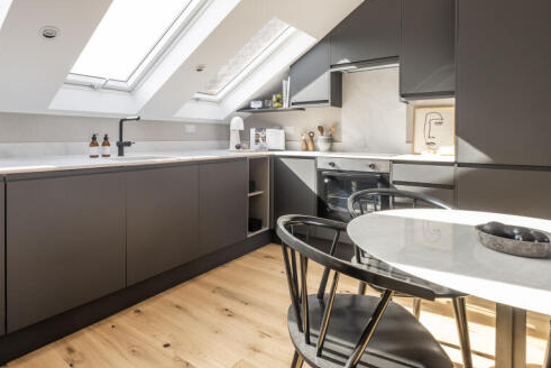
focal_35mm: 20
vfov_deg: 61.5
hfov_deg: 83.6
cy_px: 148
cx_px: 243
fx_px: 306
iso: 250
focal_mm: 10
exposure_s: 1/30
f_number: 8
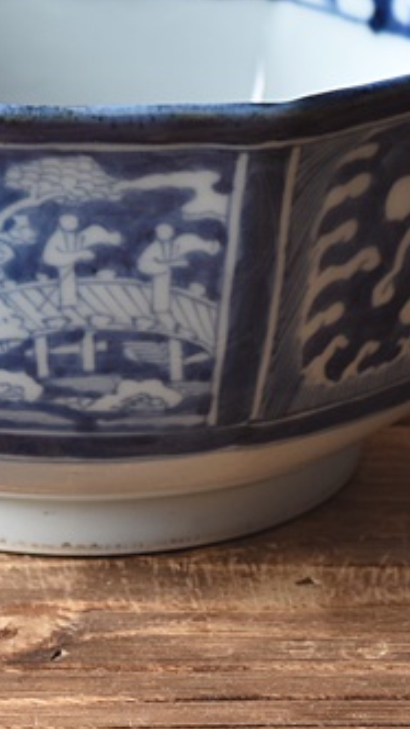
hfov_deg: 5.2
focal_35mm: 234
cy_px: 169
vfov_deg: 9.2
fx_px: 4526
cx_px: -24
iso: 200
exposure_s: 1
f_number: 5.6
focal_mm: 55
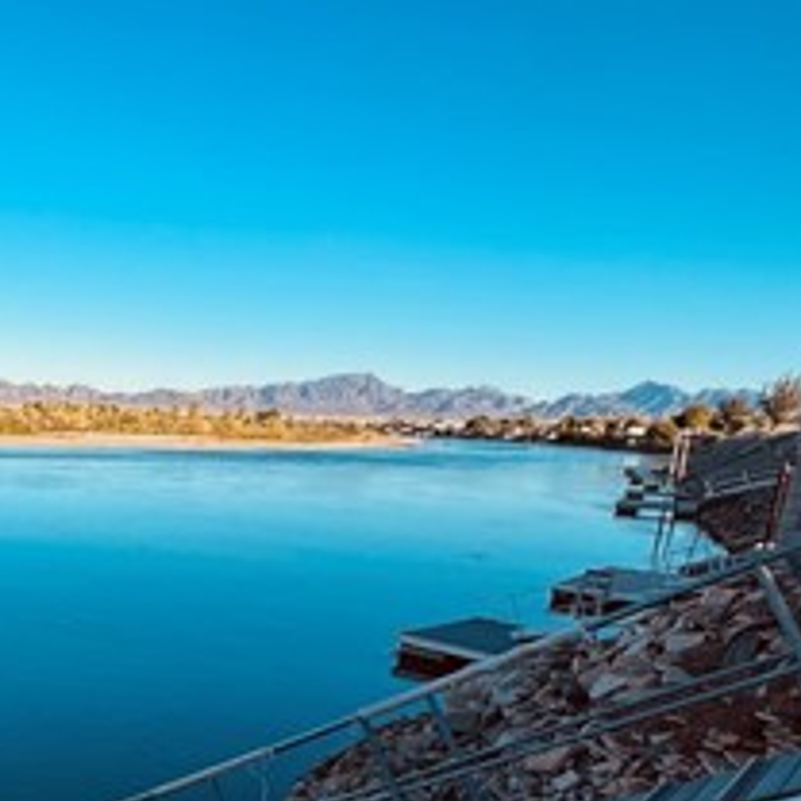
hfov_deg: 37.9
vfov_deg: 41.7
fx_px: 995
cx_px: -42
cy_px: 655
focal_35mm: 38
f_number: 2.2
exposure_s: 1/1506
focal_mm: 2.22
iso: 40
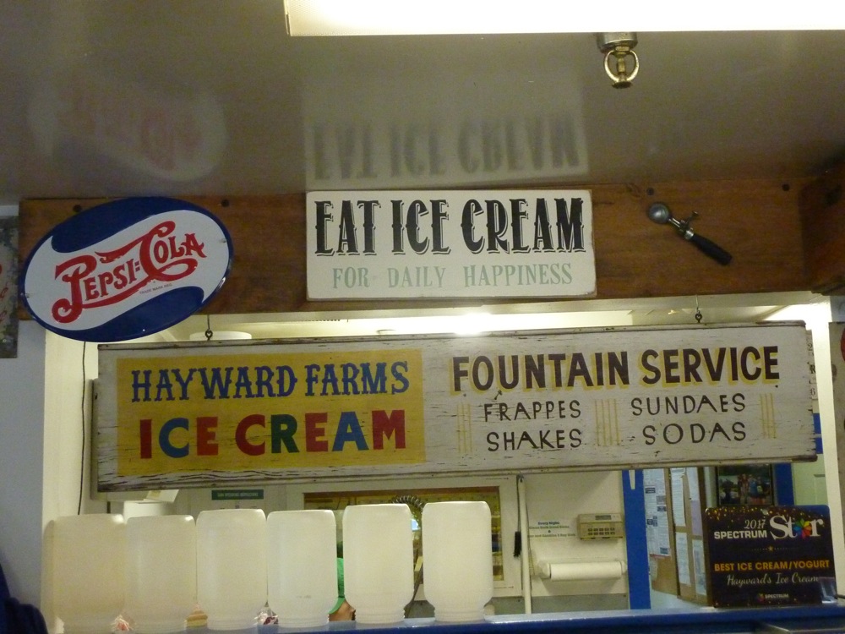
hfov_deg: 39.7
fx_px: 1172
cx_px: 422
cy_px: 317
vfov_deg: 30.3
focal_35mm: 48
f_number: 3.8
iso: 800
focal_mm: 7.9
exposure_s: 1/60
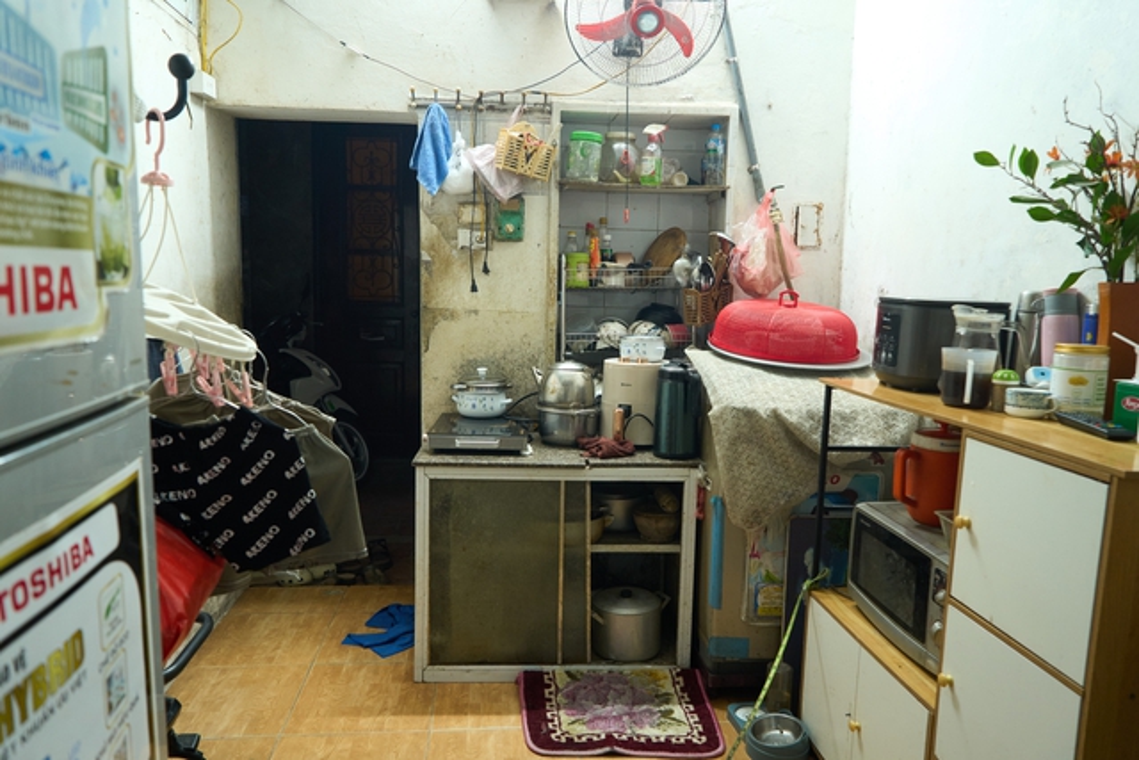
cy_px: 380
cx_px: 570
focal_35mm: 24
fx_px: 759
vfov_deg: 53.2
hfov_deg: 73.7
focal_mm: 24
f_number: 4
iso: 2000
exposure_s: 1/30
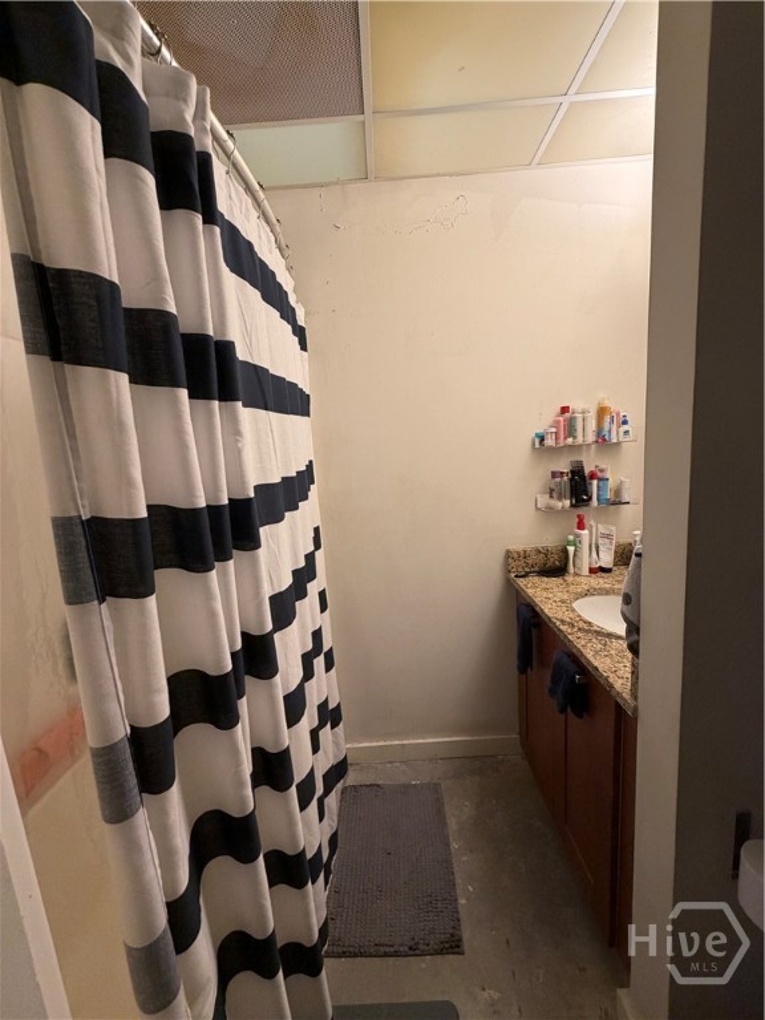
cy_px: 510
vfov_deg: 102.1
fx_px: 413
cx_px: 382
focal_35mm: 14
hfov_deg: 85.7
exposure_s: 1/120
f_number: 2.2
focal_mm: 2.22
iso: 250
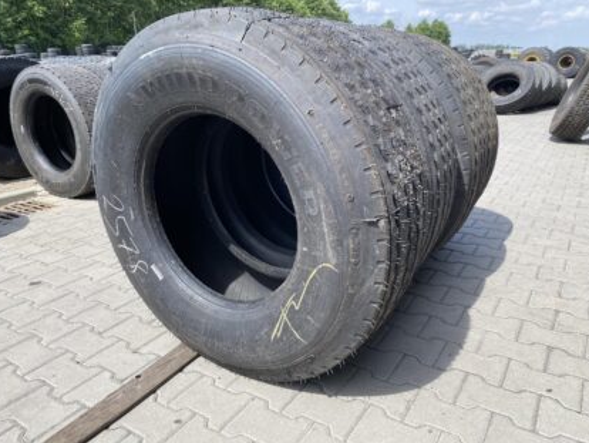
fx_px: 460
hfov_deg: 65.3
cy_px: 219
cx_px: 290
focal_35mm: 27
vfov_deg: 51.4
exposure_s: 1/1082
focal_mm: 4.25
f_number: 1.8
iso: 32
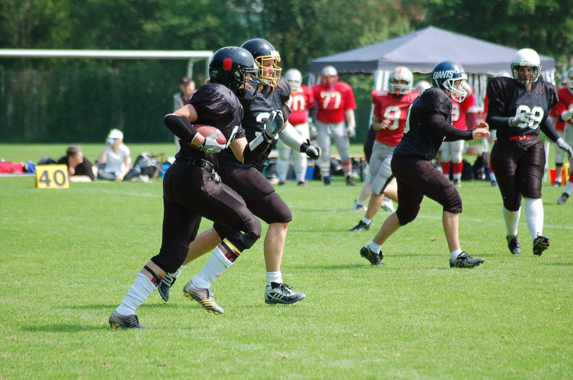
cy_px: 190
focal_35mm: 225
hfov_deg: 9.2
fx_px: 3574
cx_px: 286
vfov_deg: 6.1
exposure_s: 1/1000
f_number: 4.5
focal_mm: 150
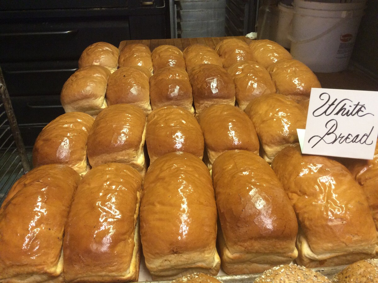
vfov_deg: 44.0
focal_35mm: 32
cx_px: 189
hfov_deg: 56.9
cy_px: 142
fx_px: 349
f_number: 2.4
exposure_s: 1/24
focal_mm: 3.3
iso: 125
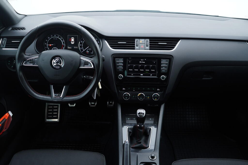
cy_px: 82
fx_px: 248
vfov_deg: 36.9
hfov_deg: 53.1
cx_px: 124
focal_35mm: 36
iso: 160
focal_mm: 24
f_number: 2.8
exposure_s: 1/40
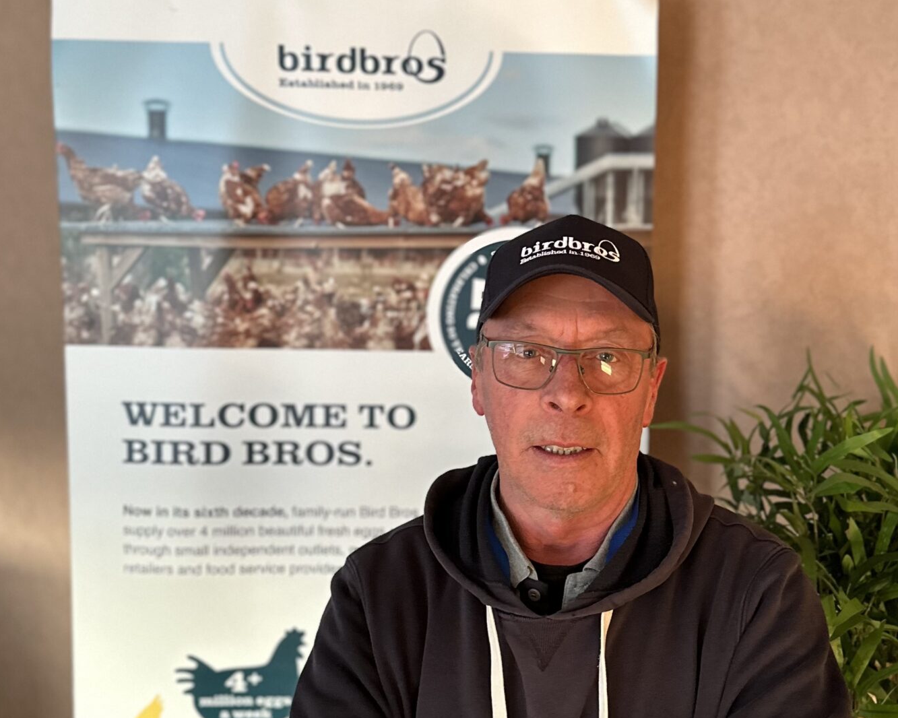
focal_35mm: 45
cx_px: 606
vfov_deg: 33.4
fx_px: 1196
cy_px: 343
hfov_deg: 40.6
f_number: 1.78
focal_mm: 6.86
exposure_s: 1/50
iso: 500
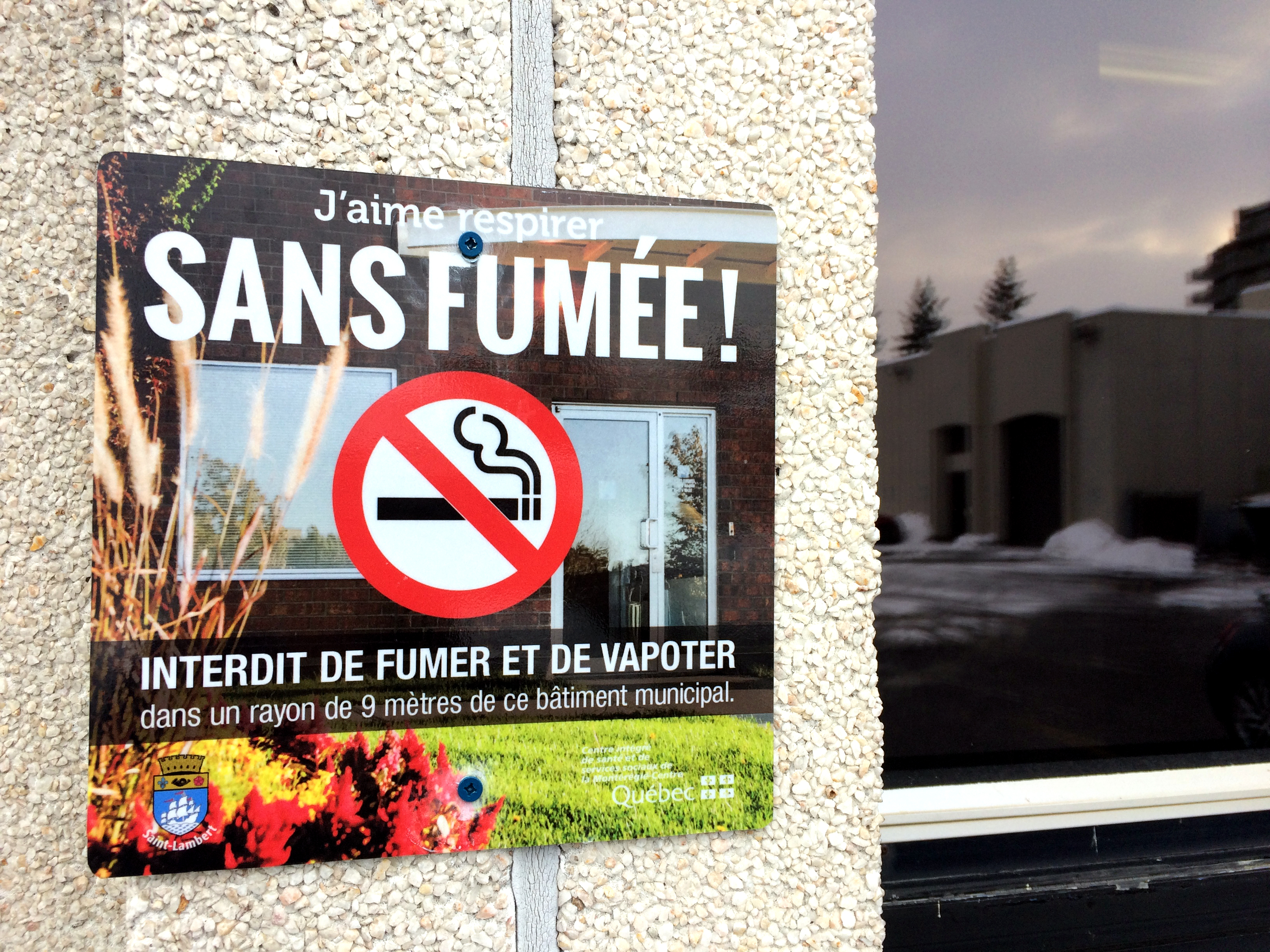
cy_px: 476
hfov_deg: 61.7
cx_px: 635
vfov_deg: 48.2
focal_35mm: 29
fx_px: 1064
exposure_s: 1/120
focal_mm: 4.15
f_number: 2.2
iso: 32
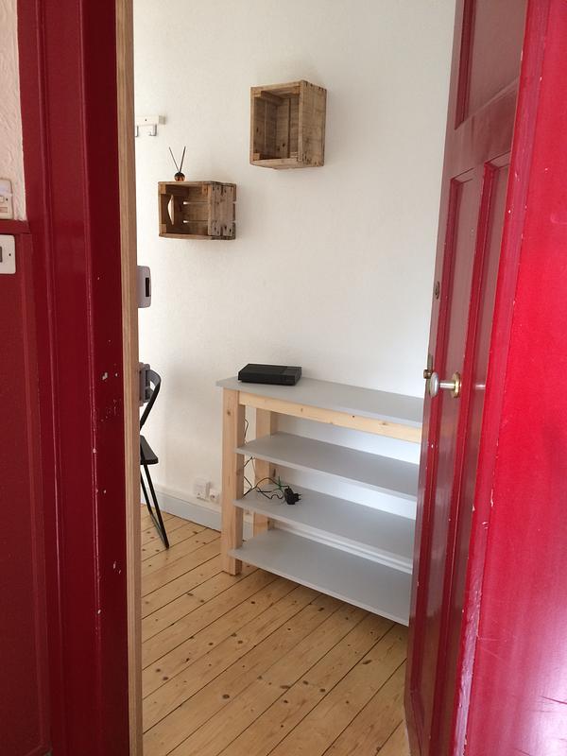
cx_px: 284
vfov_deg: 61.7
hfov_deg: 48.2
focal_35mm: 29
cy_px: 378
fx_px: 633
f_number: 2.2
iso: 125
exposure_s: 1/33
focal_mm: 4.15
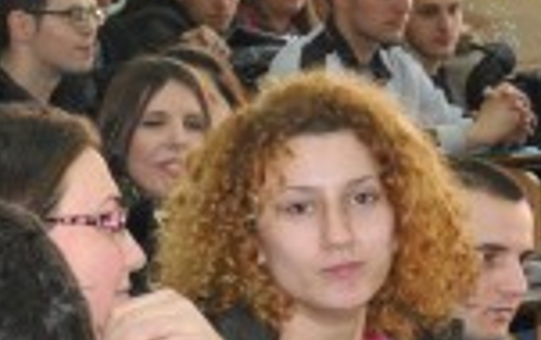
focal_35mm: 175
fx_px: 2585
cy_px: 118
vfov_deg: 7.5
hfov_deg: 11.0
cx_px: -511
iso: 800
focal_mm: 24
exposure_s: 1/60
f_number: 3.8
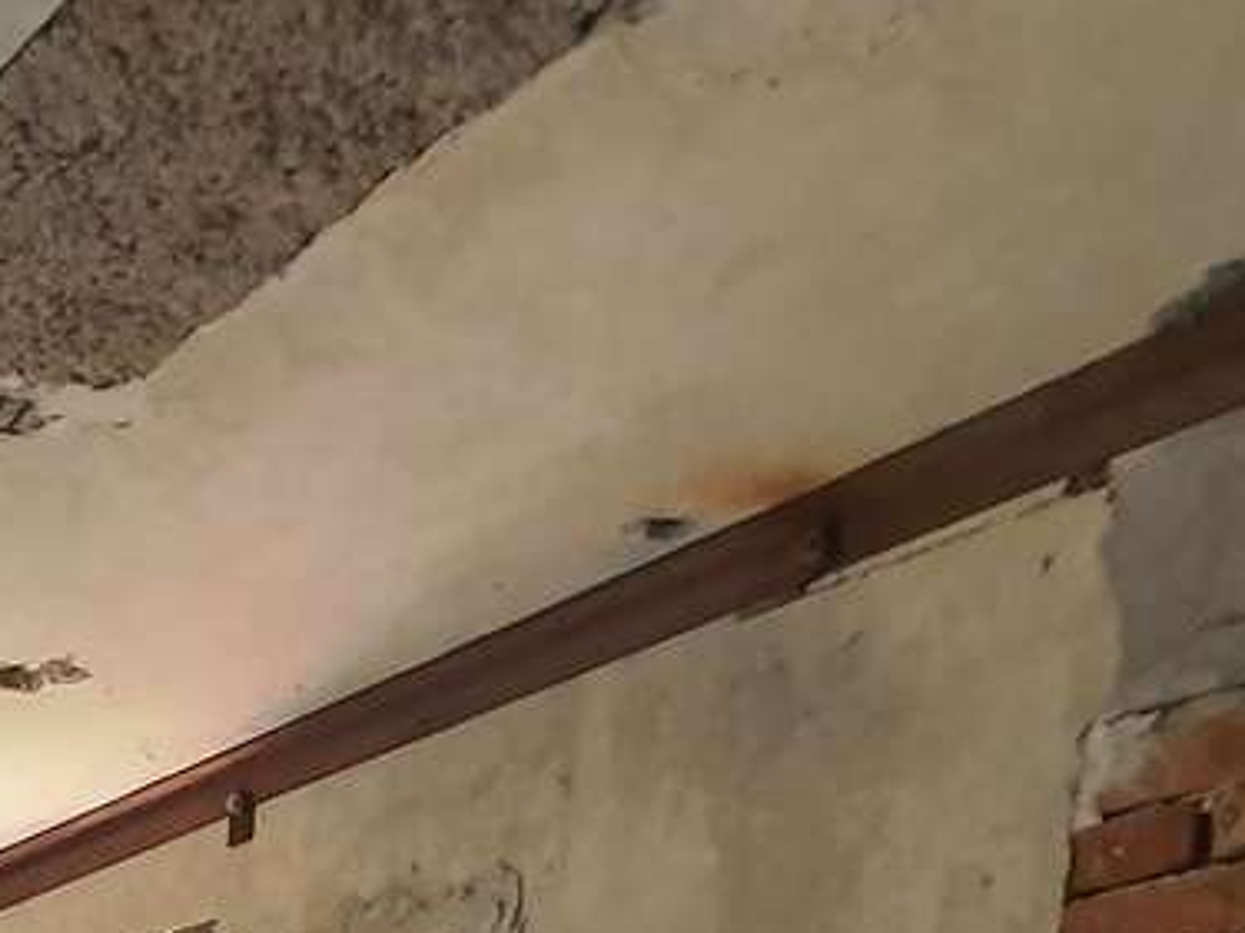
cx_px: -286
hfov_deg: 30.6
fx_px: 1870
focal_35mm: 52
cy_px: 1755
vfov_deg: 19.5
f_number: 2.2
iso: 200
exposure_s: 1/50
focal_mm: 1.8
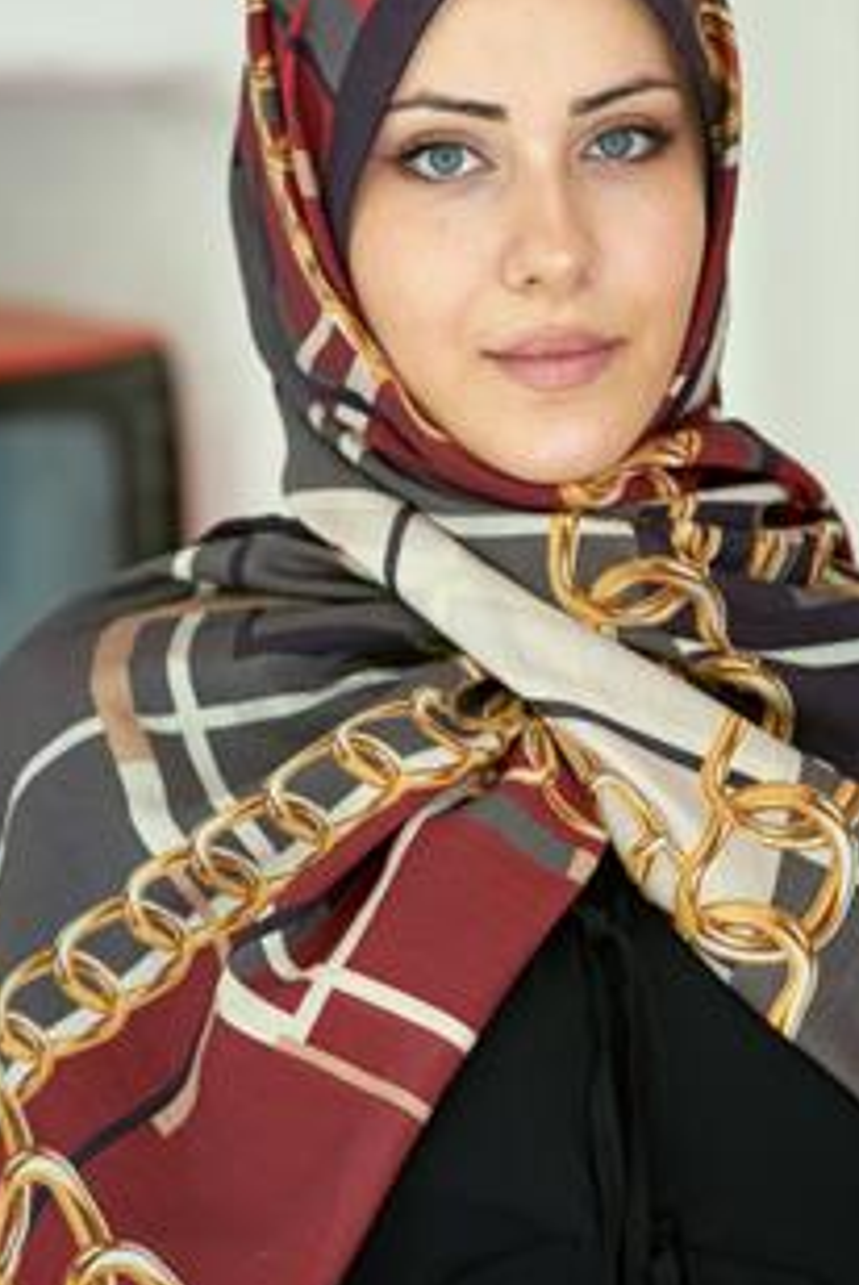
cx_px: 513
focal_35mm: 279
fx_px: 9963
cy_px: 551
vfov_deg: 7.4
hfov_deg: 4.9
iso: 800
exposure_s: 1/125
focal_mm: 185
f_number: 4.5
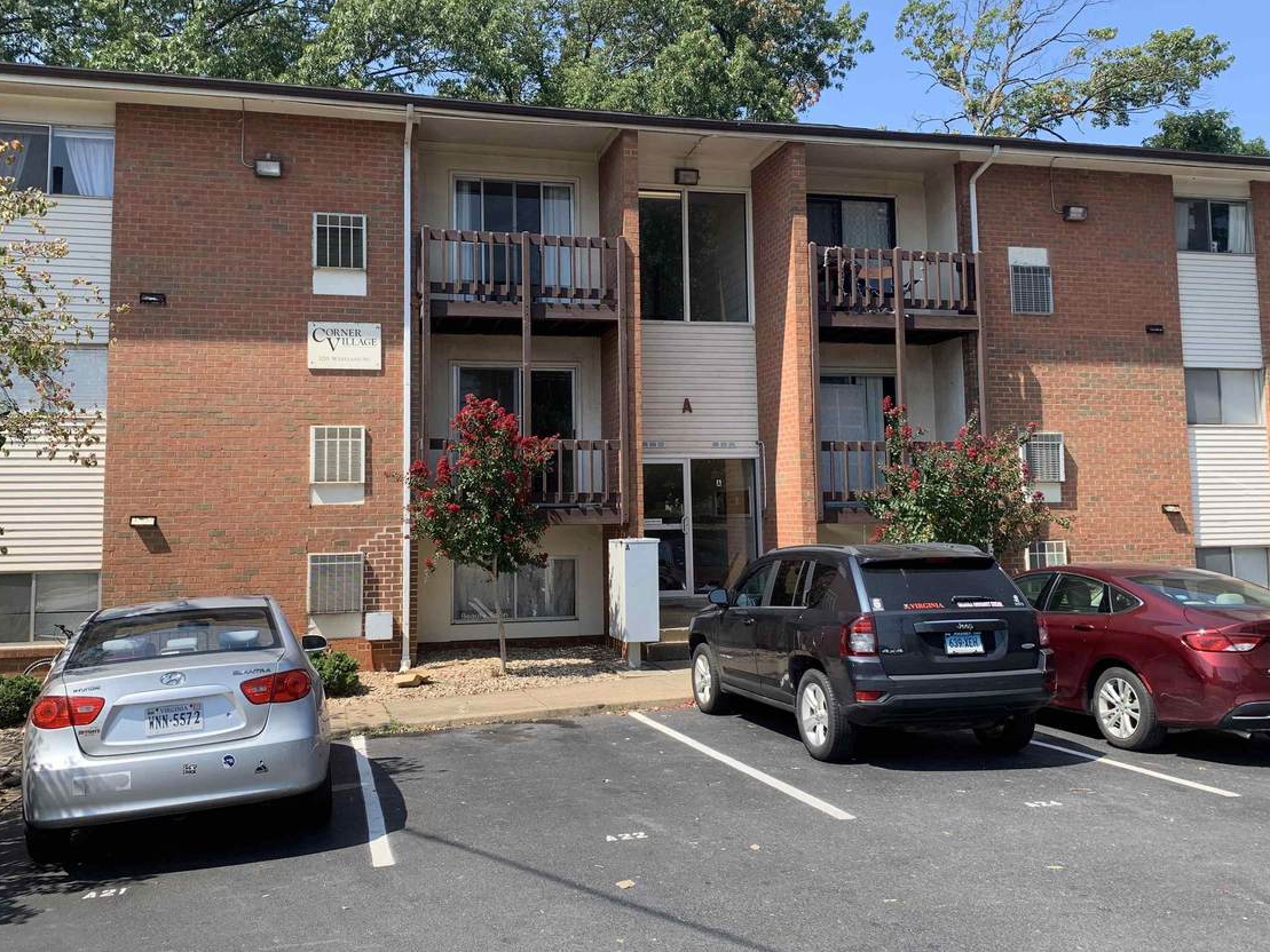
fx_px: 1101
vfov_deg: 46.7
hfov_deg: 59.9
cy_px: 422
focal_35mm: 30
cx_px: 592
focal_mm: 4.25
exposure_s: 1/1054
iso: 25
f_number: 1.8
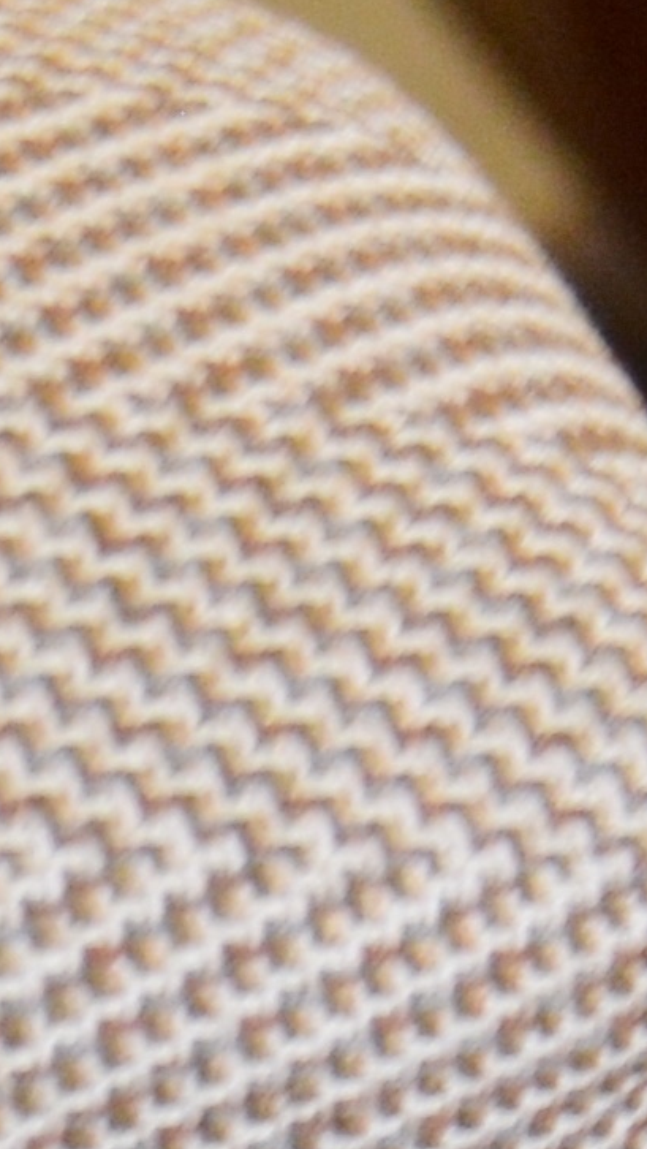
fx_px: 12256
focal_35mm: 402
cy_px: 1307
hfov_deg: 3.0
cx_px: -32
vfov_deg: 5.3
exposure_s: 1/50
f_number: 4.2
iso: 800
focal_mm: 31
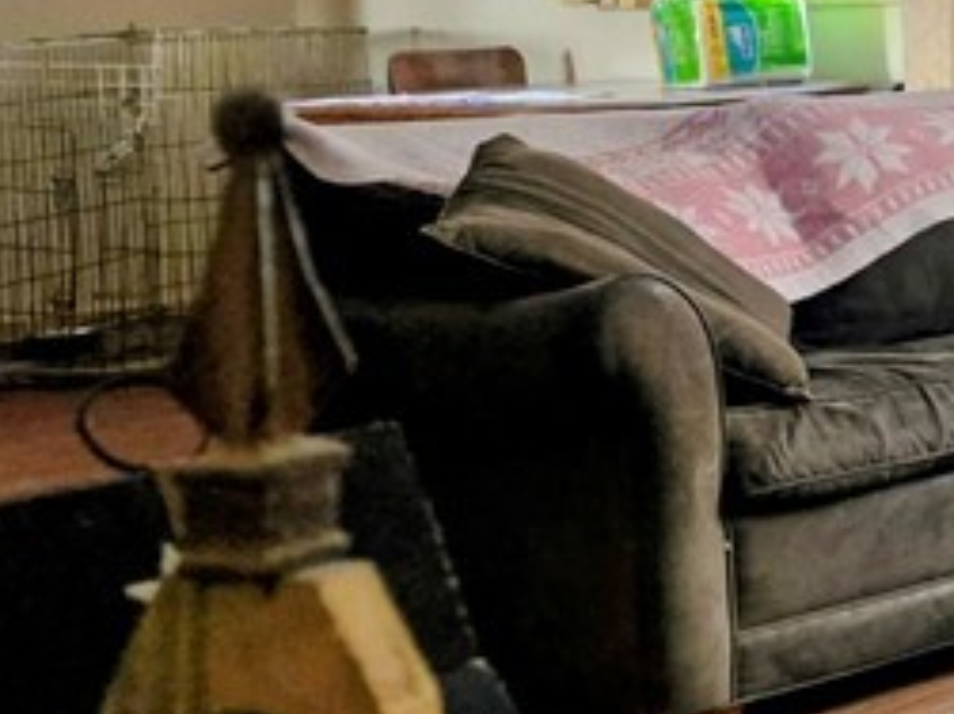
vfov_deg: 15.6
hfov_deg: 16.4
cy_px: 133
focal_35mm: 94
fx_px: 2589
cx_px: 1866
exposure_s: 1/120
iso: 320
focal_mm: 6.3
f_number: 1.7
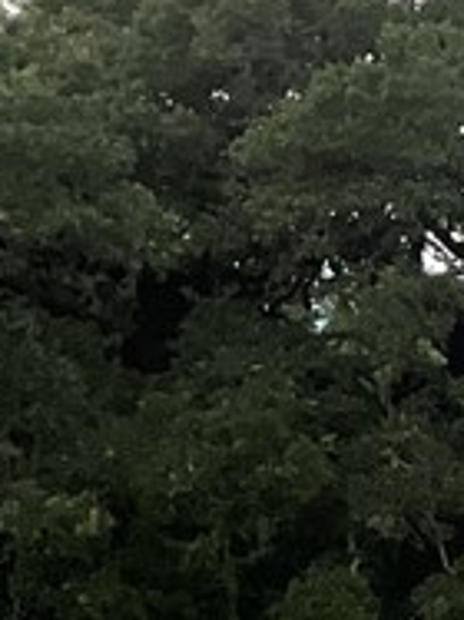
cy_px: 647
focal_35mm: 159
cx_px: 1621
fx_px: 2845
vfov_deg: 12.3
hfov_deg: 7.5
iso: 16
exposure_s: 1/1168
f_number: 1.8
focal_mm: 3
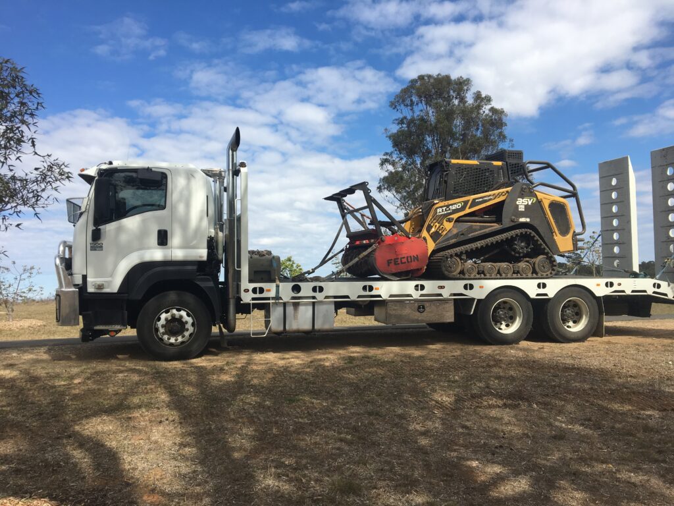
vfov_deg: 48.2
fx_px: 565
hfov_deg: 61.7
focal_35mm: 29
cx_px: 337
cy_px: 253
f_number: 2.2
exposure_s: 1/1570
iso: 25
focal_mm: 4.15
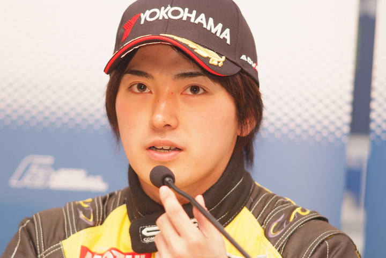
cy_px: 129
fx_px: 2895
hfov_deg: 7.6
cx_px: 193
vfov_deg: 5.1
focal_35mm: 270
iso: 400
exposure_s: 1/125
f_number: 2.8
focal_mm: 180
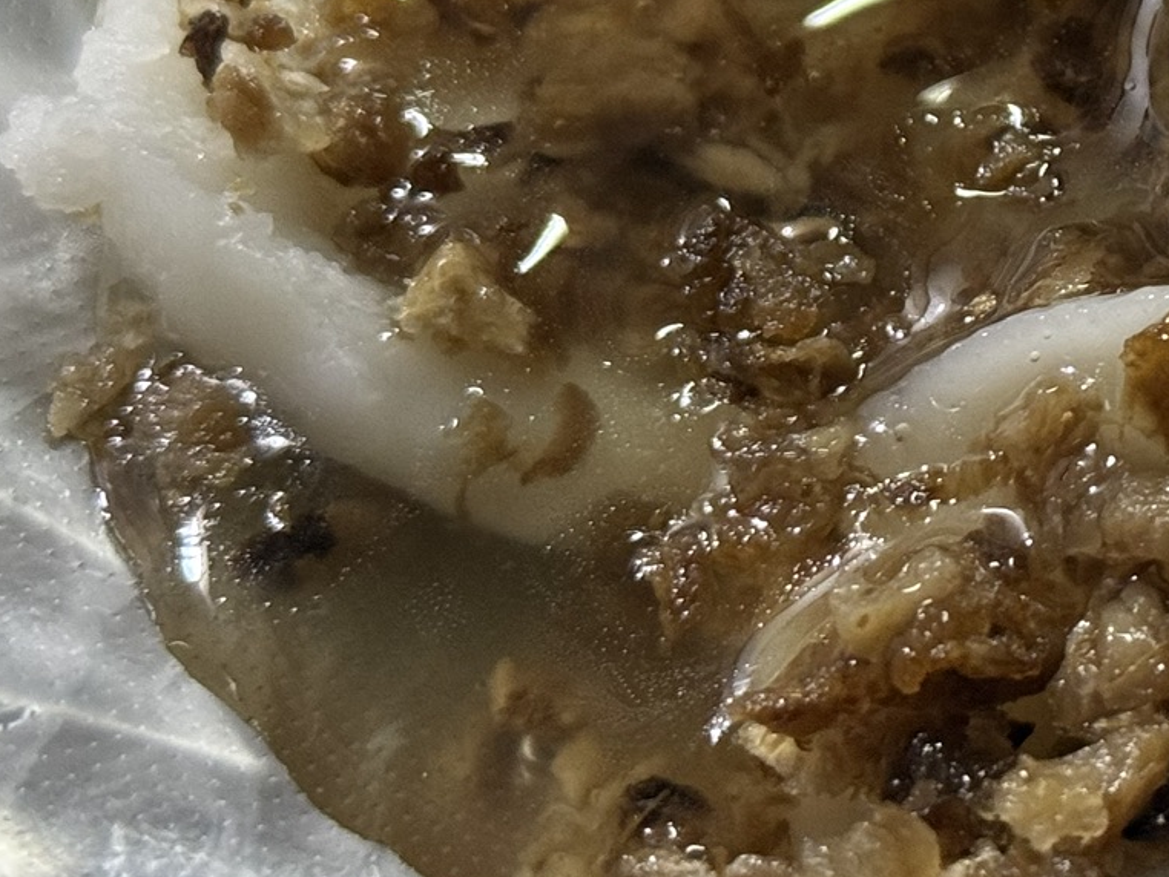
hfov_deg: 14.9
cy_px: 107
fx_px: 4358
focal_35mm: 129
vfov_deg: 11.4
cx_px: 1330
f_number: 1.78
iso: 400
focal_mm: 6.76
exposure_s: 1/33
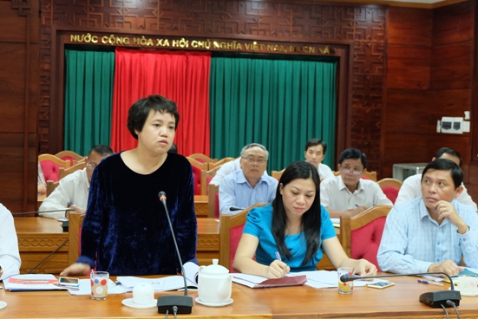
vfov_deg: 20.9
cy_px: 163
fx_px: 863
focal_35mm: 65
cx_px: 203
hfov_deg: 30.9
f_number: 5.6
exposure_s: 1/20
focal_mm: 37.1
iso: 1600
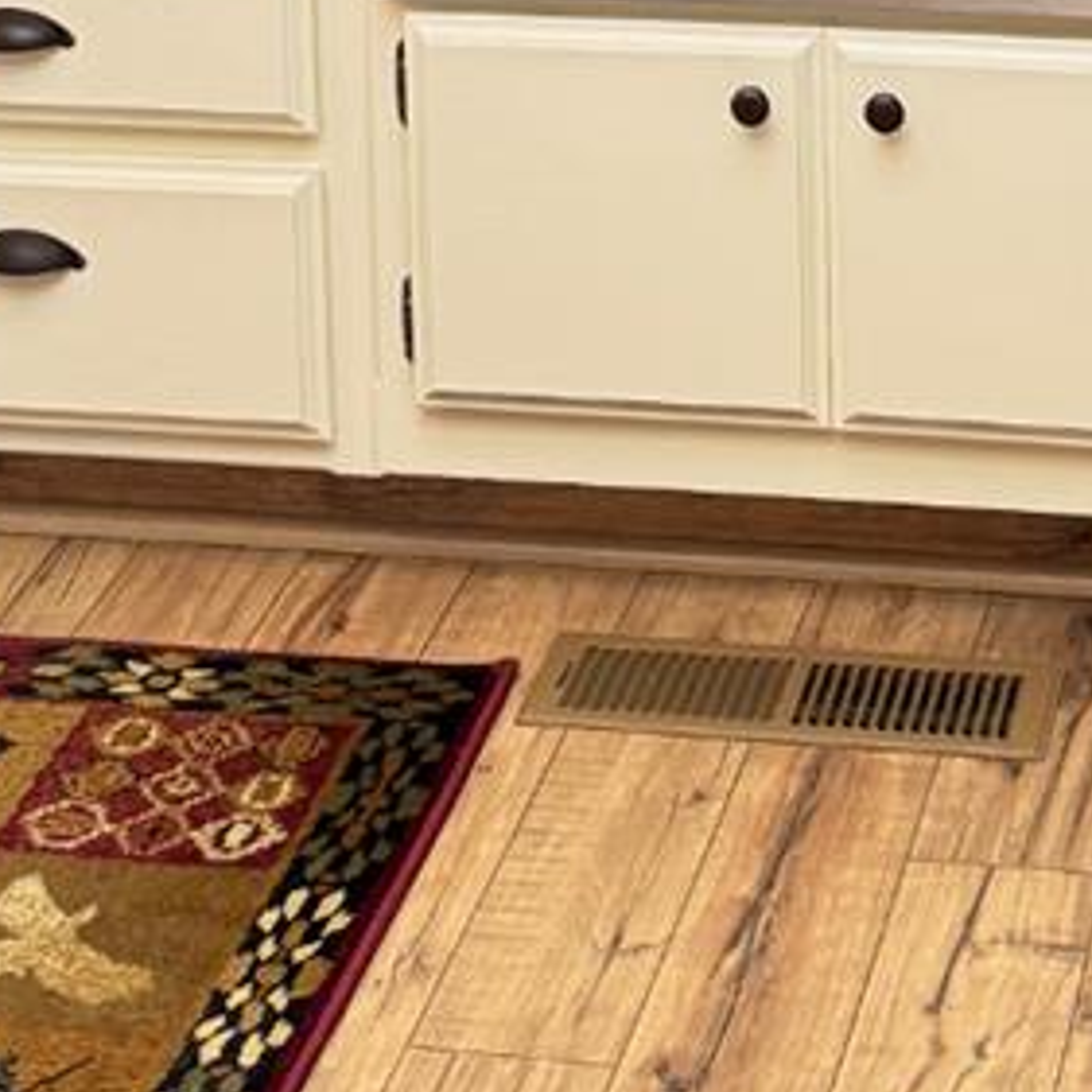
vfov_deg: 13.8
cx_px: 888
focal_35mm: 113
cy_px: -865
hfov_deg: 15.3
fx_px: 4033
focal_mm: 6.76
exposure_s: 1/60
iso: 250
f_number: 1.78
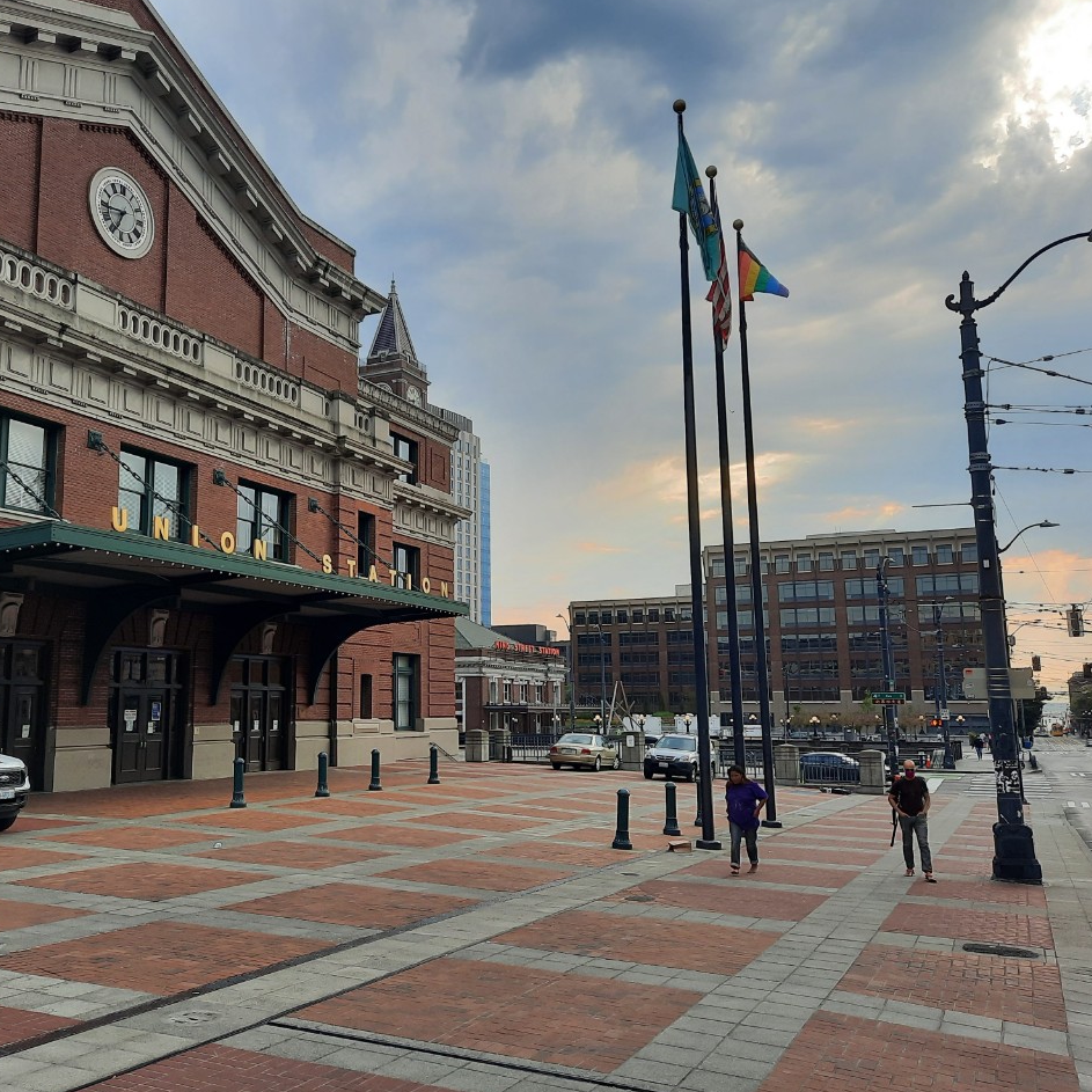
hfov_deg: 53.6
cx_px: 430
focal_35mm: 30
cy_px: 543
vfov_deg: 54.0
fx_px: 1071
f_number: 2
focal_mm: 4.6
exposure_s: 1/263
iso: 32
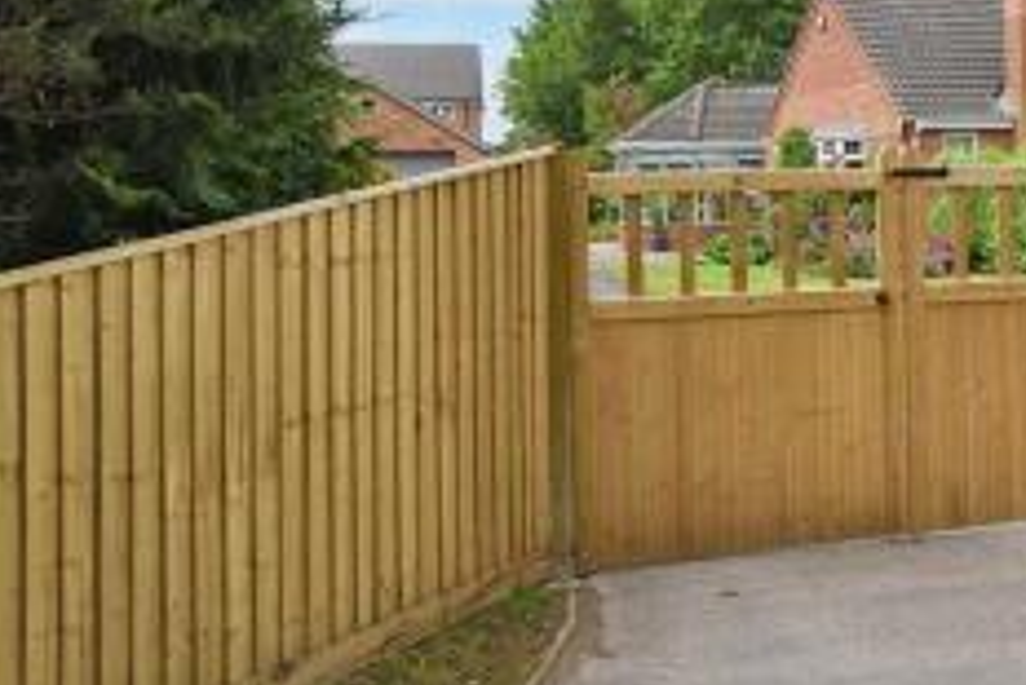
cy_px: 157
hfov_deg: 42.0
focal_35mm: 43
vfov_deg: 30.6
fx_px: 1226
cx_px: 907
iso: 100
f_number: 7.1
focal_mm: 14
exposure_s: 1/200
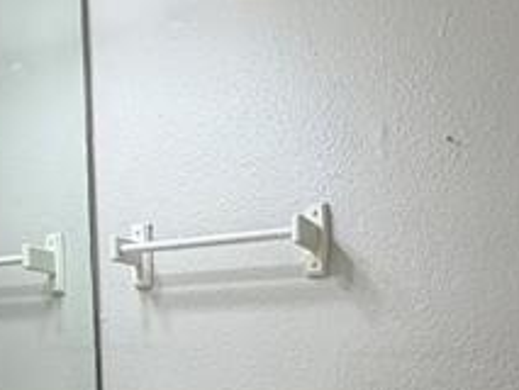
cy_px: 466
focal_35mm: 42
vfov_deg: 29.6
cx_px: 431
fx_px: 630
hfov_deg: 42.3
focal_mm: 2.22
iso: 200
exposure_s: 1/120
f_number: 2.2
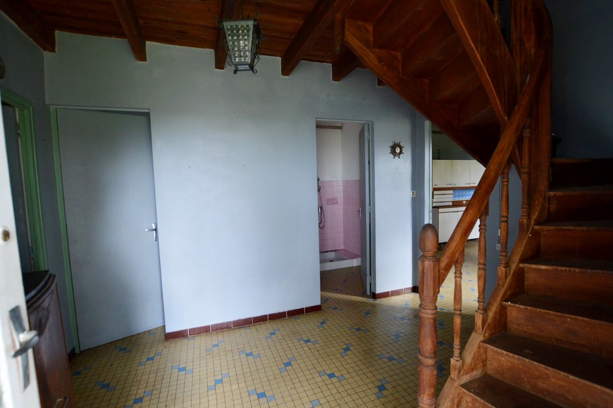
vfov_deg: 73.6
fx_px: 272
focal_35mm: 16
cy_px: 207
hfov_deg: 96.8
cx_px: 315
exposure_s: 1/60
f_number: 3.5
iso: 640
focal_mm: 10
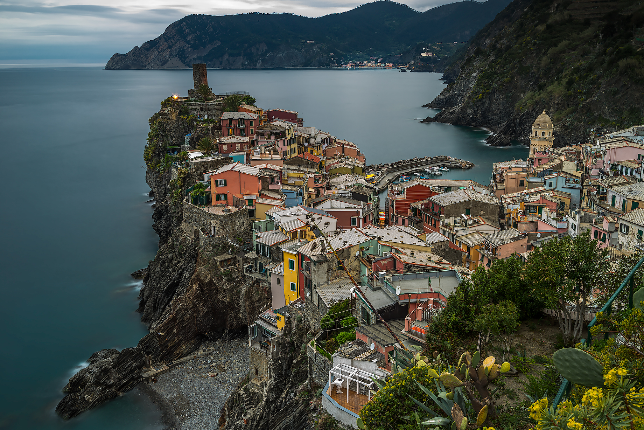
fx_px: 608
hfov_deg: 55.8
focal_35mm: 34
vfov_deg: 38.9
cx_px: 322
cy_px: 215
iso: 64
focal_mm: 34
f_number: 18
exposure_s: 30
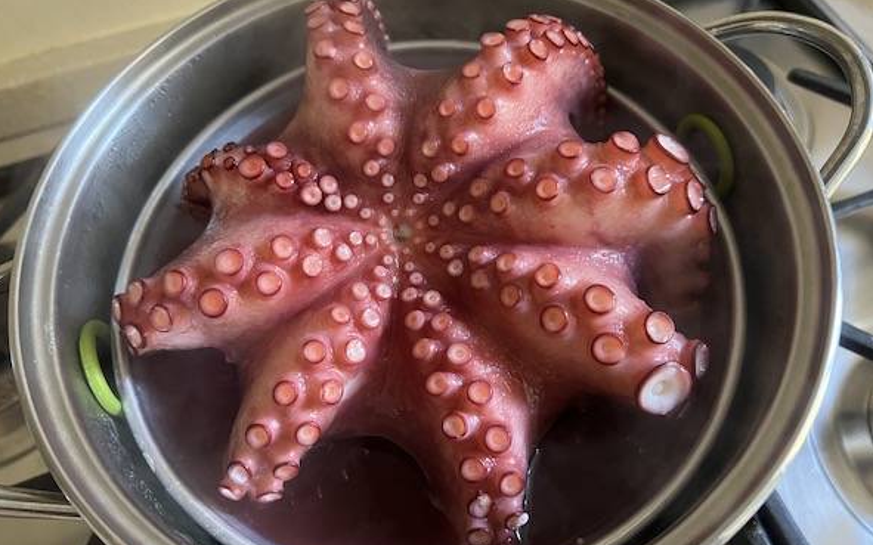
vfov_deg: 44.5
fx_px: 666
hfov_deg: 66.5
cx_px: 434
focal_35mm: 28
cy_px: 279
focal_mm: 5.7
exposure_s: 1/40
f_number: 1.5
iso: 500
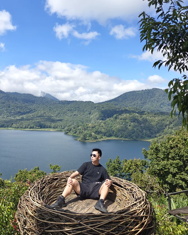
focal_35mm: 29
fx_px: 202
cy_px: 88
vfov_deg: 59.7
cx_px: 79
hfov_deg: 49.8
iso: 50
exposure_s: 1/1055
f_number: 1.6
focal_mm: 6.06
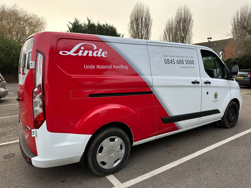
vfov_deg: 56.8
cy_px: 94
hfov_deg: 71.6
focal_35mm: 24
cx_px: 126
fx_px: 174
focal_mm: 6.86
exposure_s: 1/392
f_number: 1.78
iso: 80
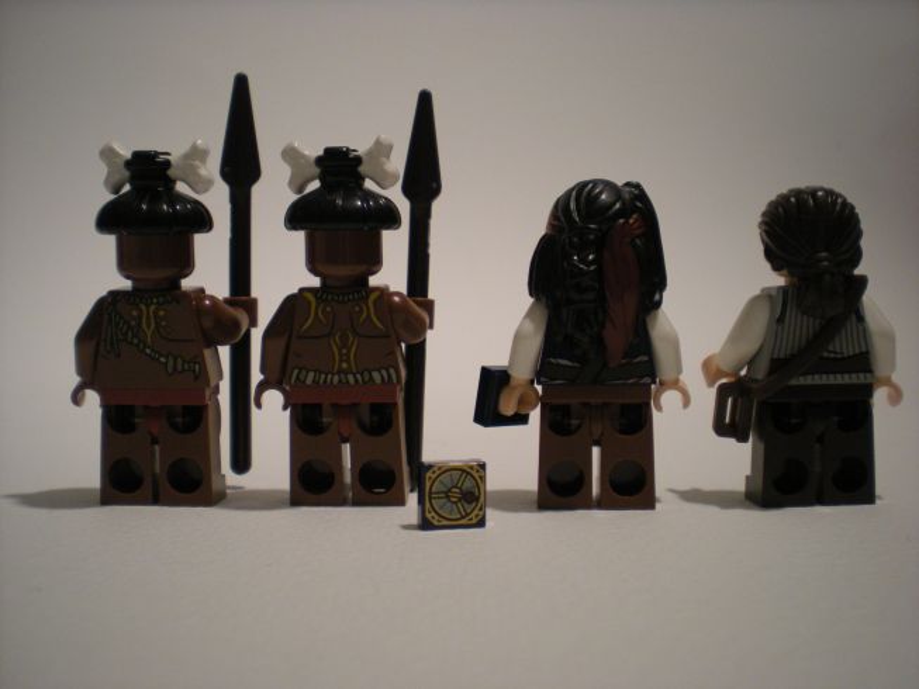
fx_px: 1009
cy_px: 344
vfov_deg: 37.7
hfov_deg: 49.0
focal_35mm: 38
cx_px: 460
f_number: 3.1
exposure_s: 1/71.1
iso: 200
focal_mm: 6.3
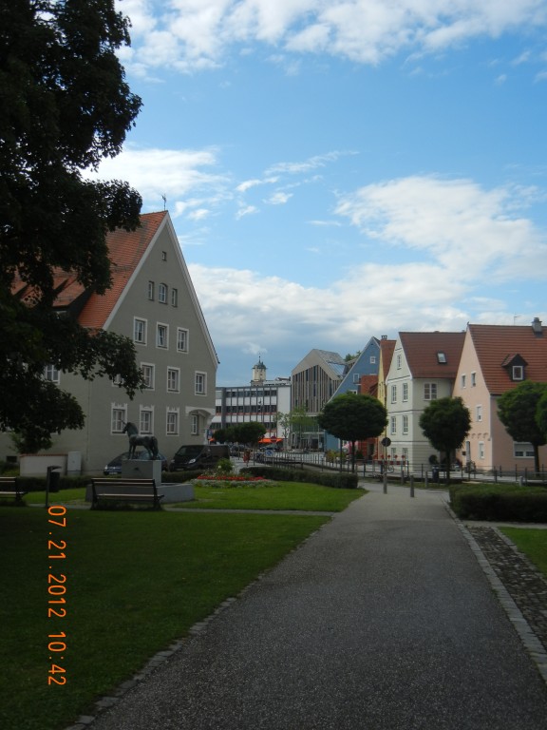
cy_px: 365
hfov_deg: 36.8
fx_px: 822
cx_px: 274
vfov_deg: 47.9
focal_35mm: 39
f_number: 7.4
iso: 160
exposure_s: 1/376
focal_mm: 7.1
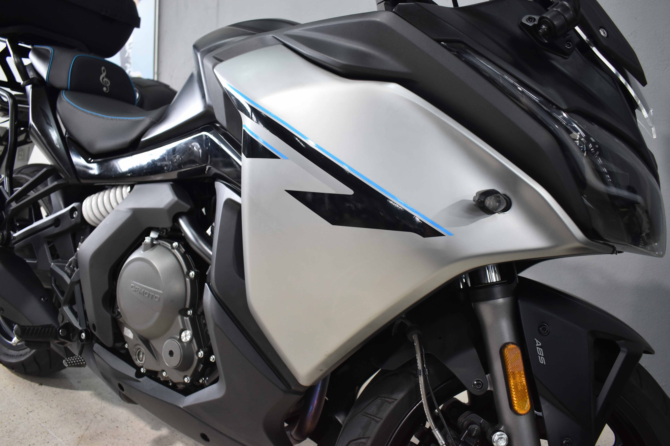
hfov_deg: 61.9
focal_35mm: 30
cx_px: 335
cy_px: 223
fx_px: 558
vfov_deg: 43.6
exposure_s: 1/60
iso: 800
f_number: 3.5
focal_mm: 20
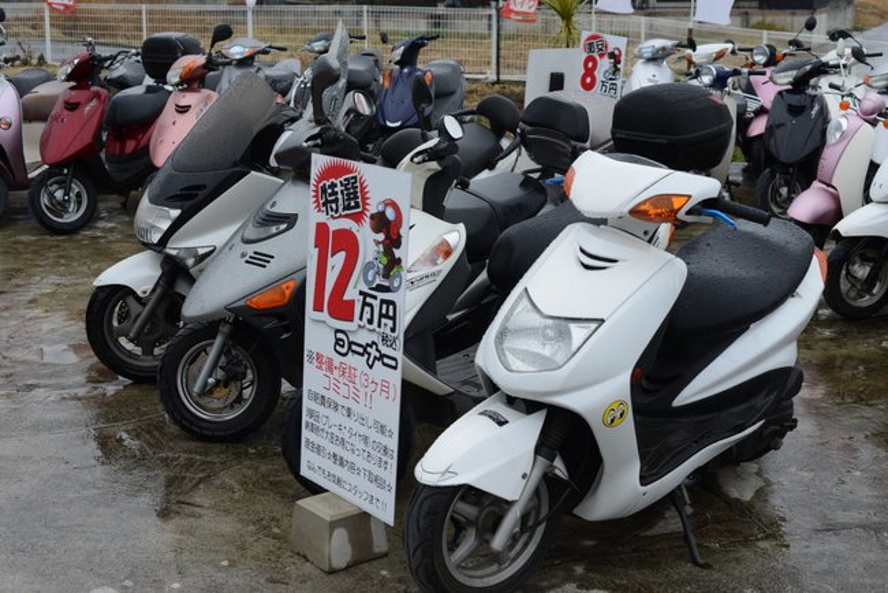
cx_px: 444
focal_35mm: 50
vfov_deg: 27.0
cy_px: 296
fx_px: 1234
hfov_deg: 39.6
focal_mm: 50
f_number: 6.3
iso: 100
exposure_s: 1/160
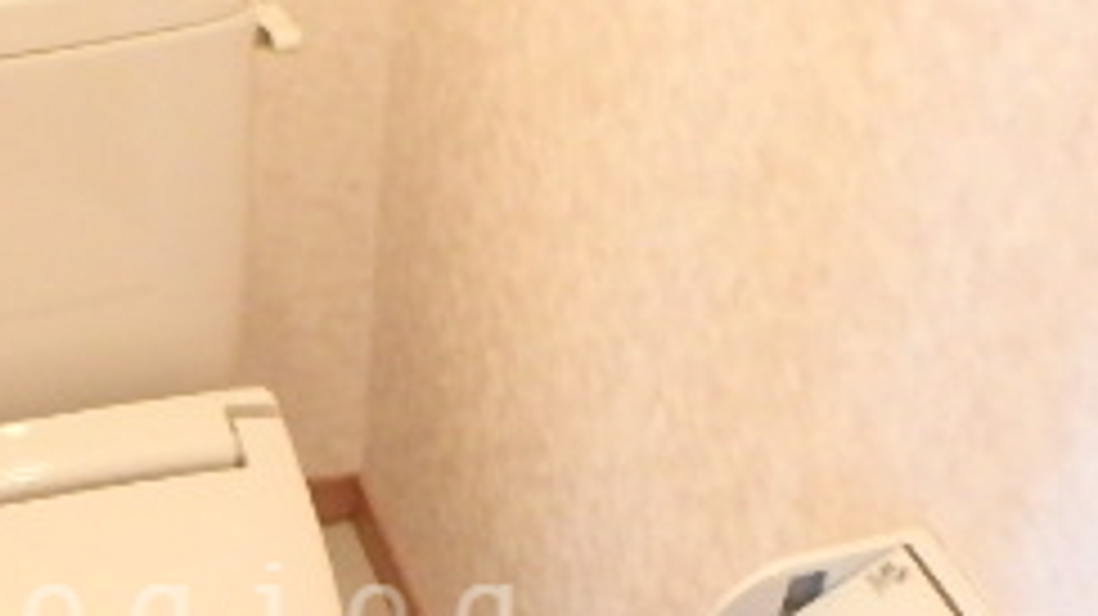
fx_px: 1746
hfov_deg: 33.9
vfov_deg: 19.5
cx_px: 230
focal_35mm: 60
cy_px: 607
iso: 800
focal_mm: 3.7
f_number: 3.5
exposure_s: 1/20
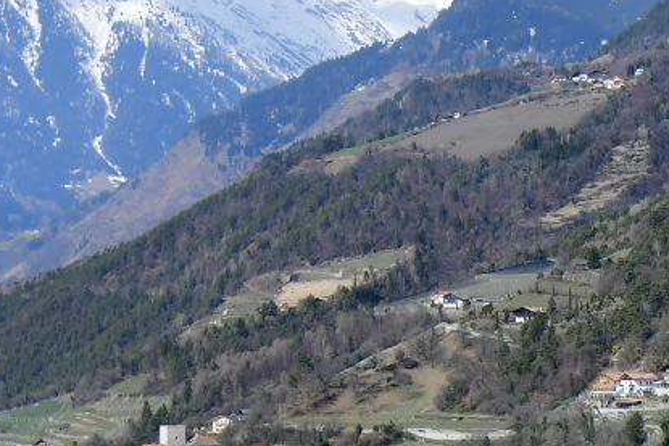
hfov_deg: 15.6
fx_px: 2175
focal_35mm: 117
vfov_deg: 11.6
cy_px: 454
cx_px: 1103
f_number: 8
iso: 100
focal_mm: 20
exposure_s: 1/200
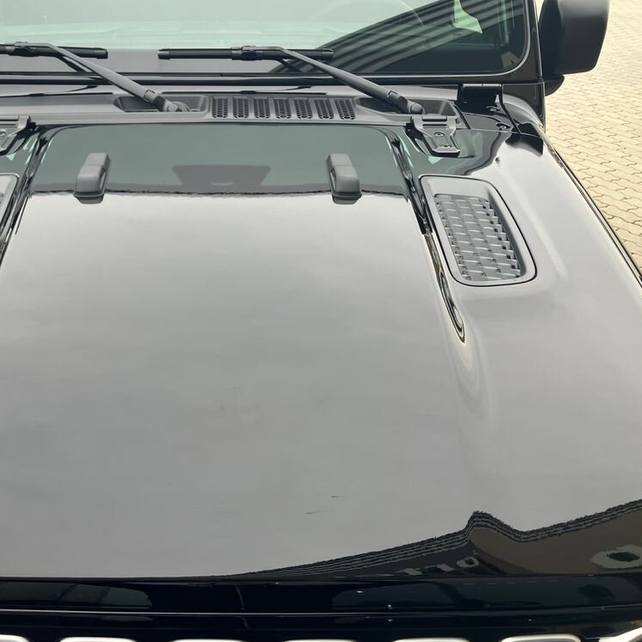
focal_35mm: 34
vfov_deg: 48.4
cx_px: 227
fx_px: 713
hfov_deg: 47.8
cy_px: 313
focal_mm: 3.99
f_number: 1.8
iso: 32
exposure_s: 1/121
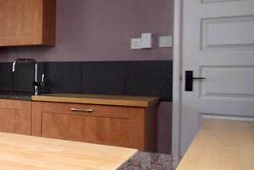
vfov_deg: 27.6
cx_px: -107
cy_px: 83
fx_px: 346
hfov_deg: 29.0
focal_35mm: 49
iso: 100
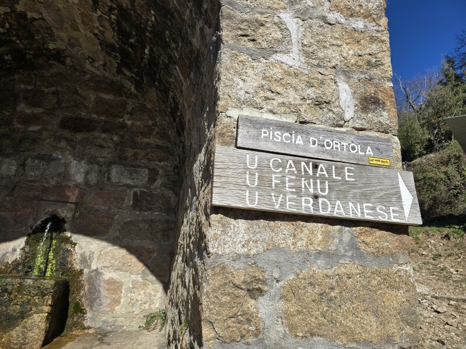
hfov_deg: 73.9
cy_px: 174
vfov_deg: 58.9
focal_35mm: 23
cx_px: 233
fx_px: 310
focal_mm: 6.3
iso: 12
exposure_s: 1/861
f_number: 1.7
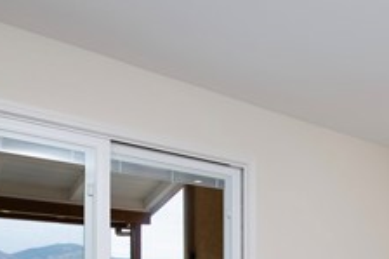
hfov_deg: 43.4
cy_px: 284
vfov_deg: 30.0
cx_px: 365
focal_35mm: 40
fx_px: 432
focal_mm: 14
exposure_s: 1/200
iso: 320
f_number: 7.1
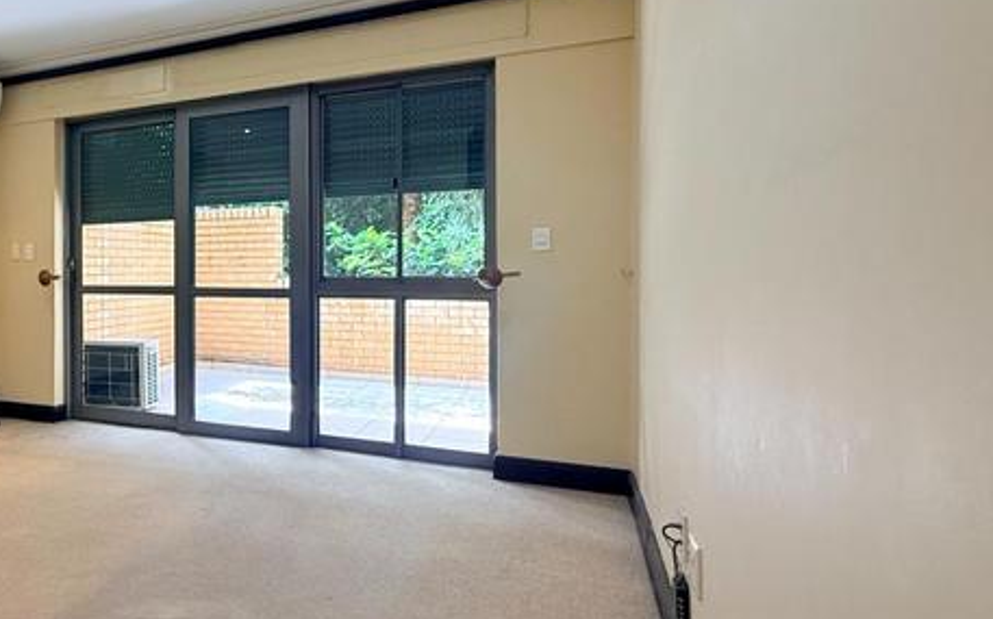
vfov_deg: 47.4
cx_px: 193
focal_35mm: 26
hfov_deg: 64.0
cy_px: 274
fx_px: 703
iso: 160
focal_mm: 2.22
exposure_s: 1/100
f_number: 2.2
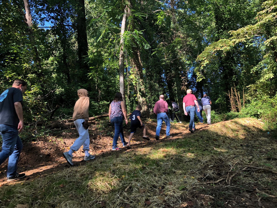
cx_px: 138
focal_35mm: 28
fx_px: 224
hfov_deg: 63.4
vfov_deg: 49.7
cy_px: 104
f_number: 1.8
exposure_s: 1/120
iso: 25
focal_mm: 3.99
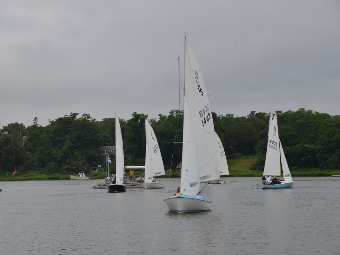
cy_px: 127
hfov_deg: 19.3
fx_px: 1002
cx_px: 153
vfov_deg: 14.5
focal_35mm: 102
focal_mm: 62
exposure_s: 1/250
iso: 110
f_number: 8
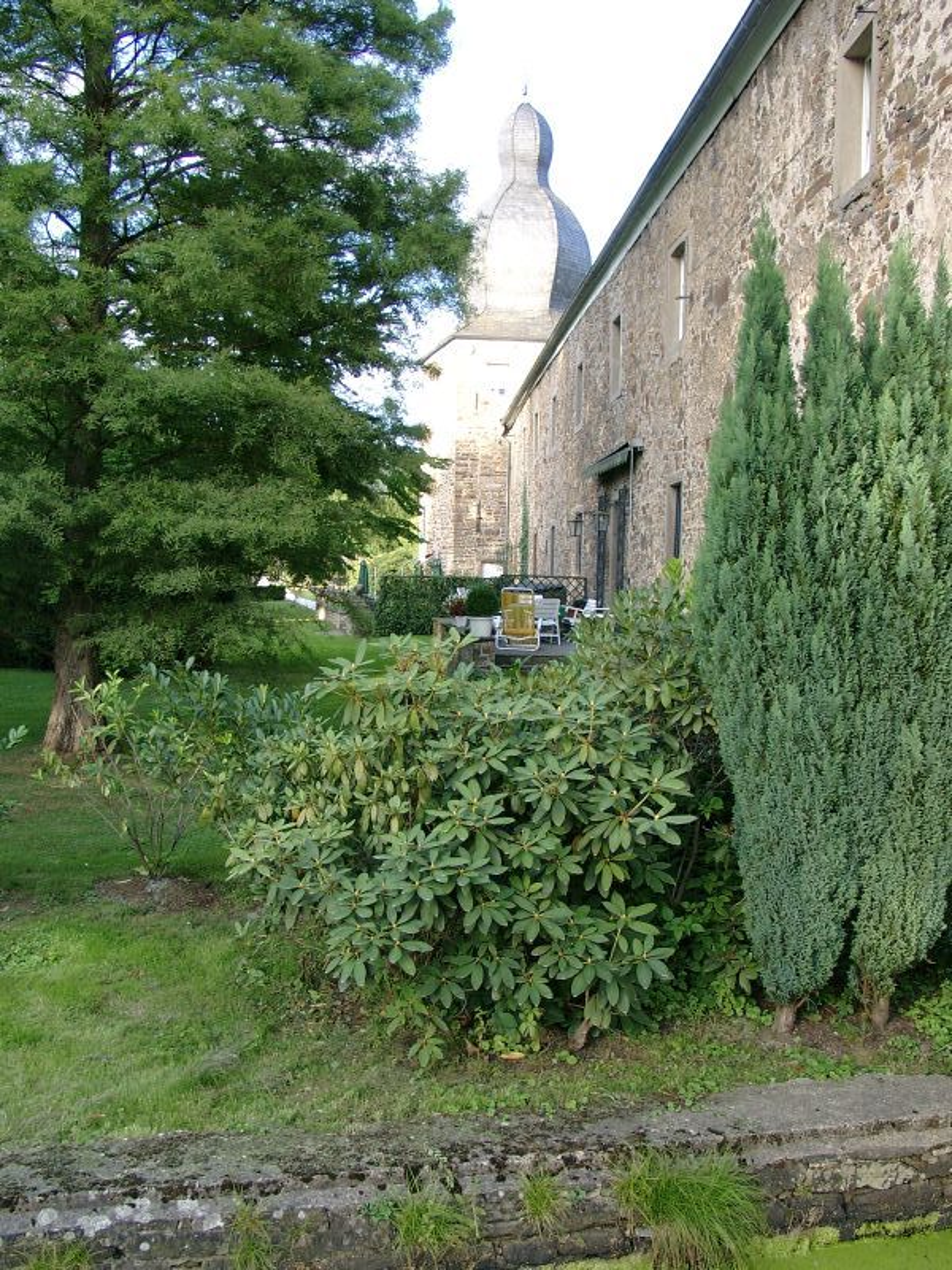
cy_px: 635
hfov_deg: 41.8
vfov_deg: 54.0
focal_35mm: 34
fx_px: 1247
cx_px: 476
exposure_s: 1/103
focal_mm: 7.13
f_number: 2.8
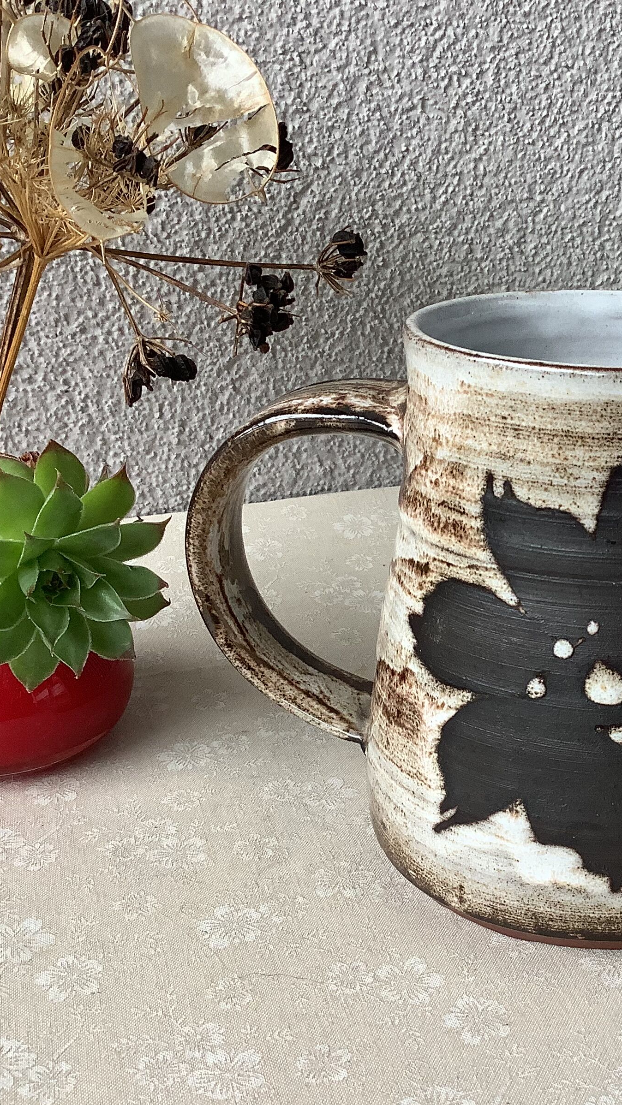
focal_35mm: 46
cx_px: 566
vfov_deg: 44.6
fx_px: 1349
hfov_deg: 25.1
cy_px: 564
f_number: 2.4
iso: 64
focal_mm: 3.3
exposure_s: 1/120
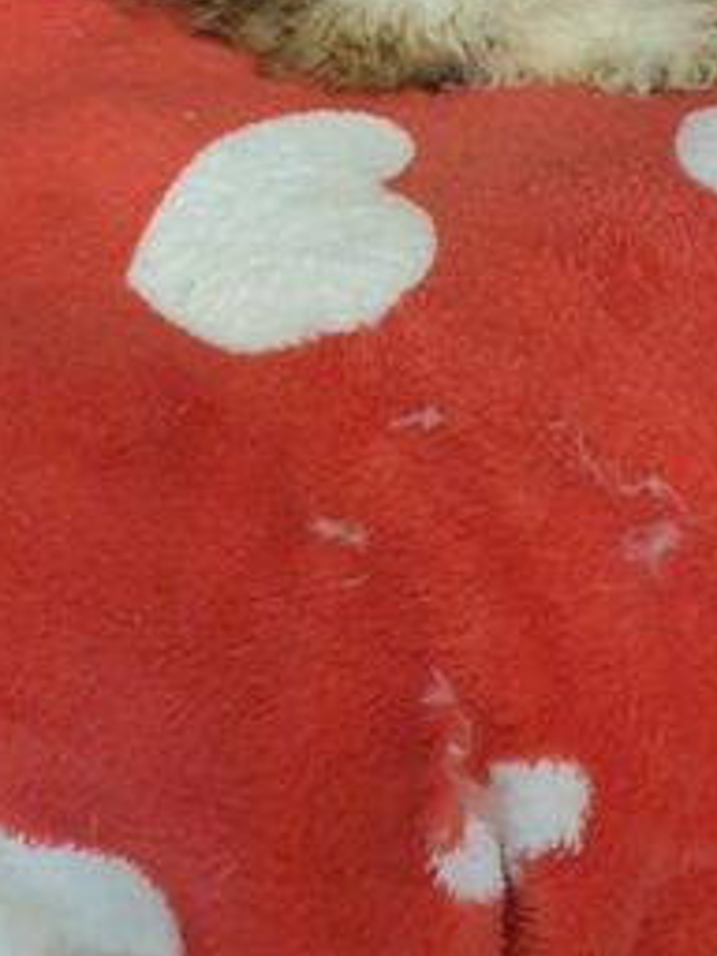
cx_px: 340
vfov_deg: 26.9
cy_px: -142
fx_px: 1795
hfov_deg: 22.6
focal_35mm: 65
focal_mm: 4.3
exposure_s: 1/50
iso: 320
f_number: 1.5
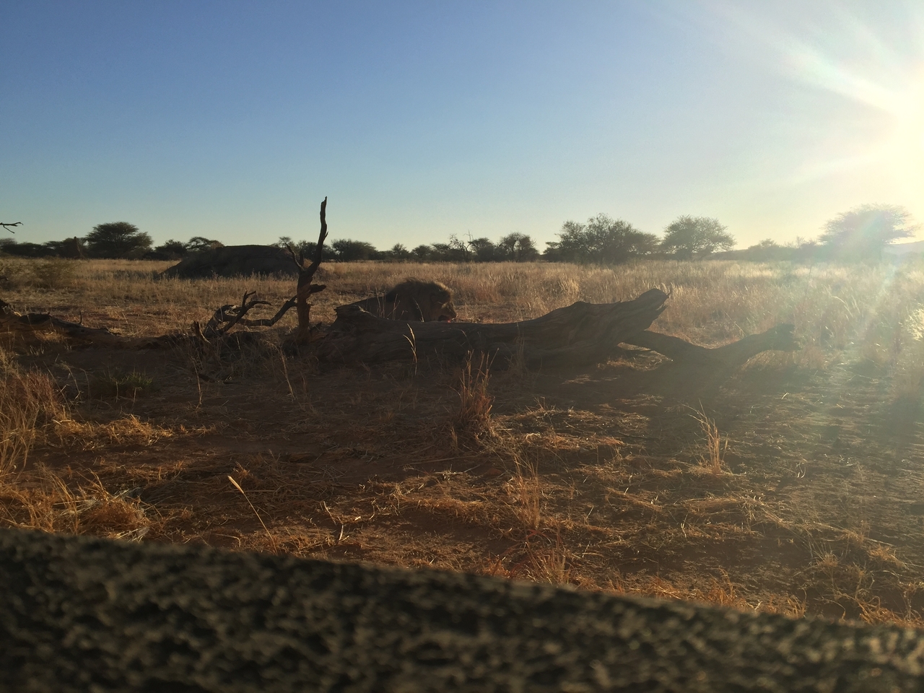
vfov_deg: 48.2
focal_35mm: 29
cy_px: 346
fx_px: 774
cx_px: 462
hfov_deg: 61.7
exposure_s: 1/2326
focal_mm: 4.15
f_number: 2.2
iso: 32
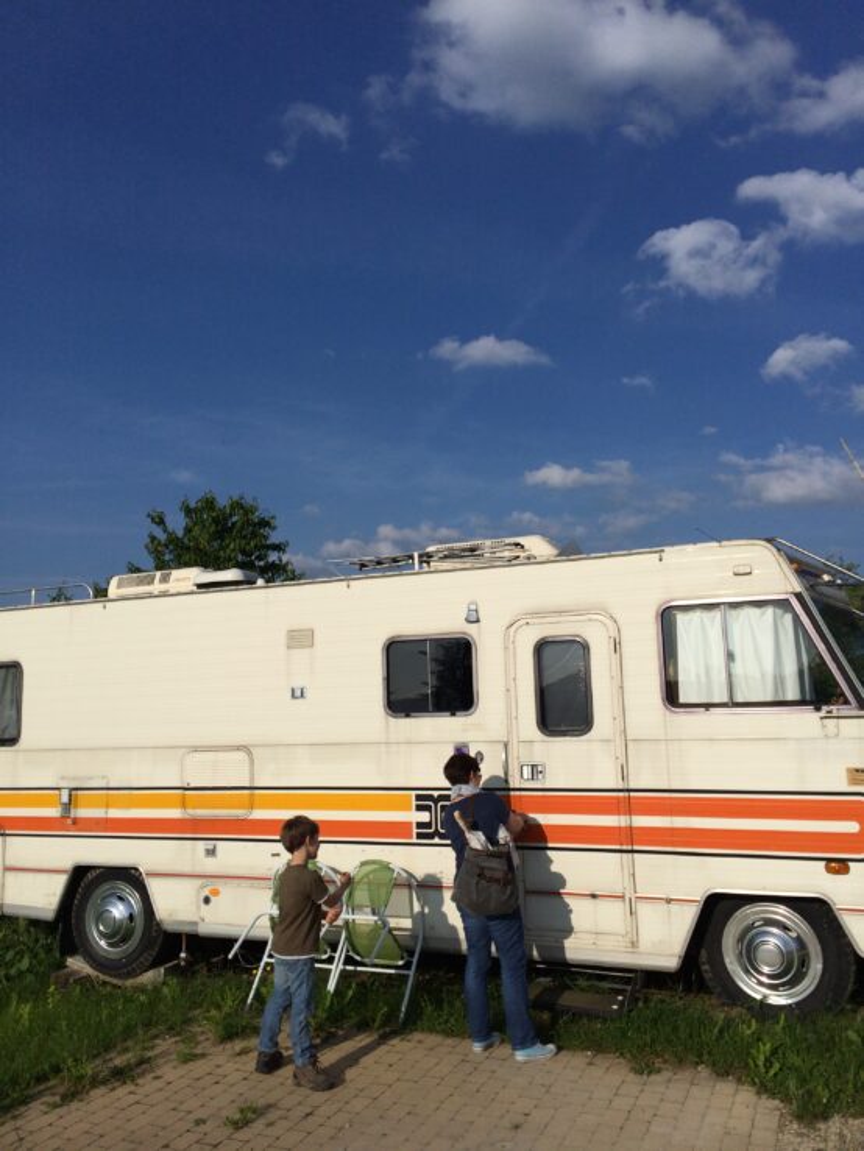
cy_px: 576
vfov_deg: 61.6
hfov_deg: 48.3
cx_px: 432
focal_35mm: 29
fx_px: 965
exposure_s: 1/6849
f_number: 2.2
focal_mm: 4.15
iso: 32
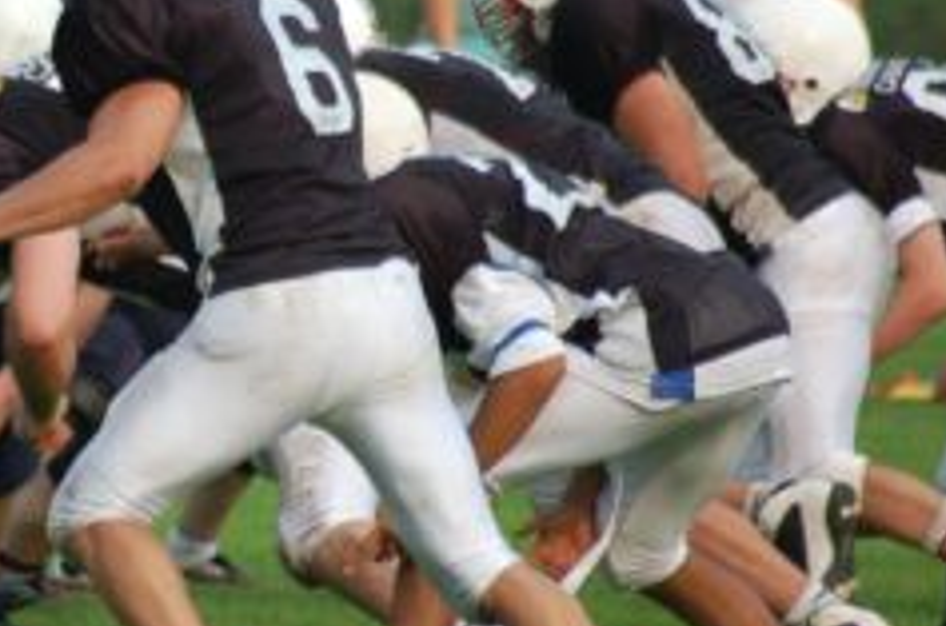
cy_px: 203
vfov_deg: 1.8
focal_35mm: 775
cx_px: 98
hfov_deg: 2.7
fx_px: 20324
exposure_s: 1/640
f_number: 5.6
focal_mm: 270
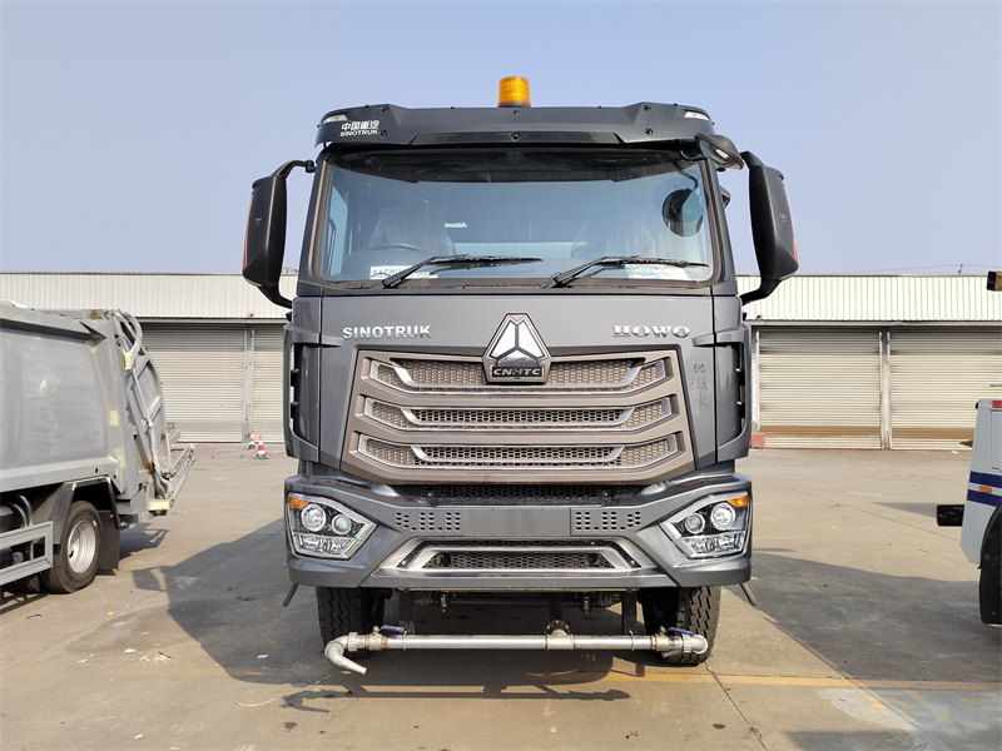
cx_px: 501
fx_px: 810
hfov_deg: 63.4
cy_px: 376
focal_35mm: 28
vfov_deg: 49.7
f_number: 1.9
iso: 300
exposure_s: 1/1678
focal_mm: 5.52
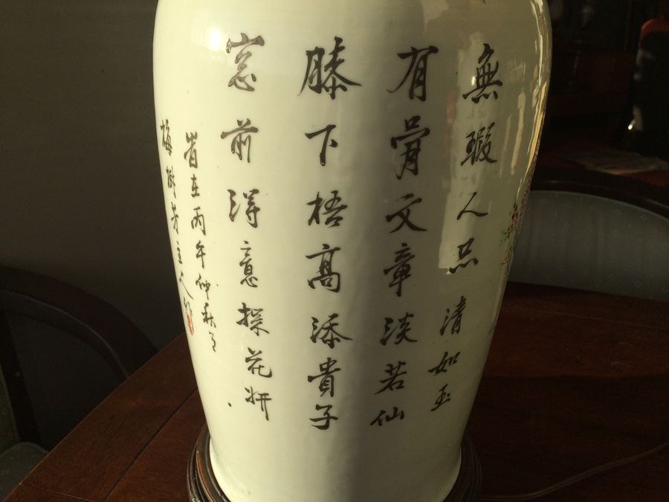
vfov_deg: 46.8
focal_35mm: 30
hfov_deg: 60.0
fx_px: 580
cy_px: 251
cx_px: 334
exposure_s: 1/1786
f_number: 2.2
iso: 32
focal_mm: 4.12
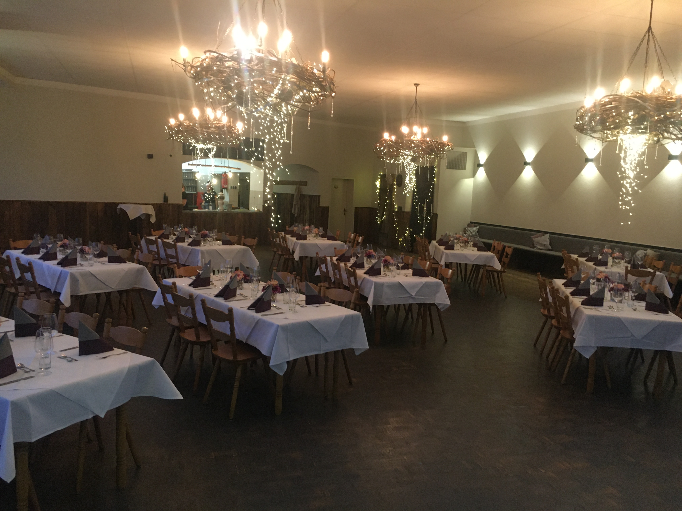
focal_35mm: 29
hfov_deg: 61.7
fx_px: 571
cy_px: 256
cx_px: 341
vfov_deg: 48.2
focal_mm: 4.15
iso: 200
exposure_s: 1/33
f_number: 2.2
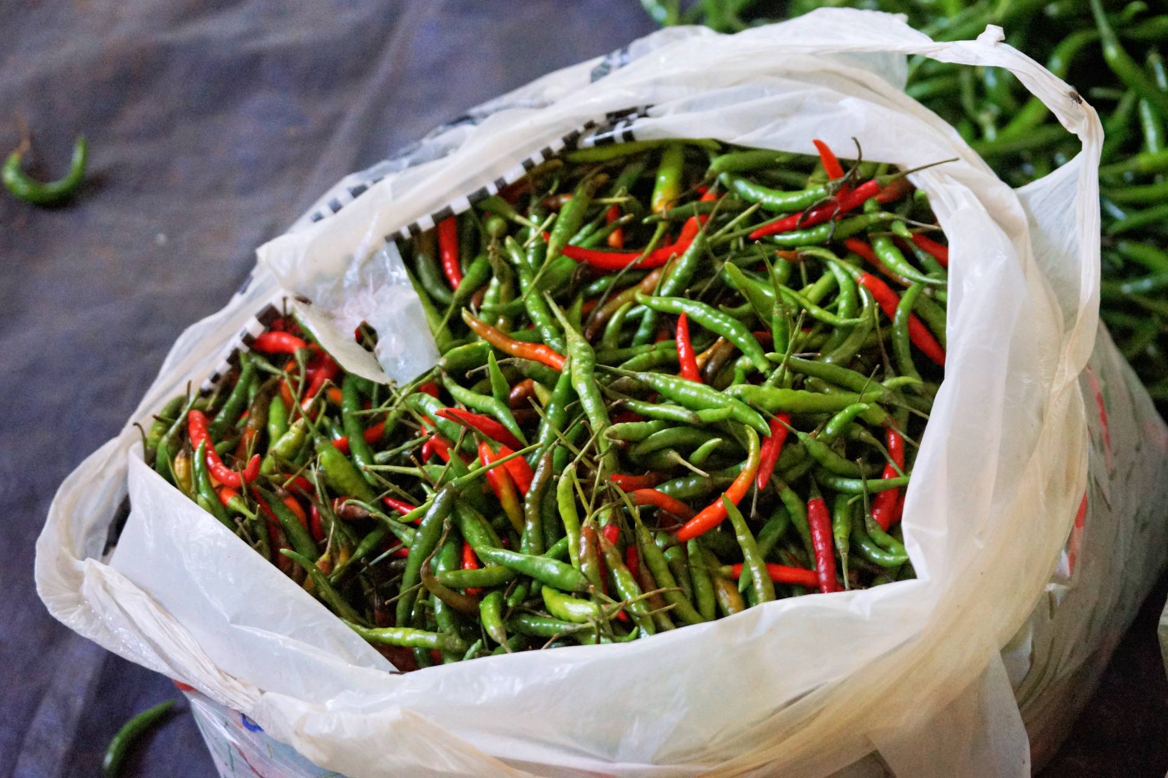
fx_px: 4217
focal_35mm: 130
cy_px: 389
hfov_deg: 15.8
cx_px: 584
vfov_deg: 10.5
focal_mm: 130
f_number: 5
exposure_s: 1/160
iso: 6400
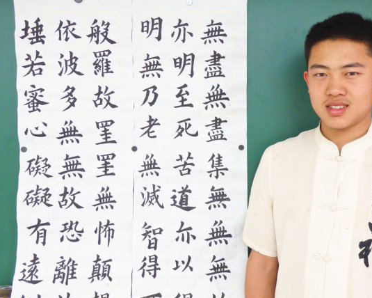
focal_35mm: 34
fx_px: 374
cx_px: 227
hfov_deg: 52.4
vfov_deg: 43.1
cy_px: 119
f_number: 3.2
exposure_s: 1/50
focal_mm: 5
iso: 500
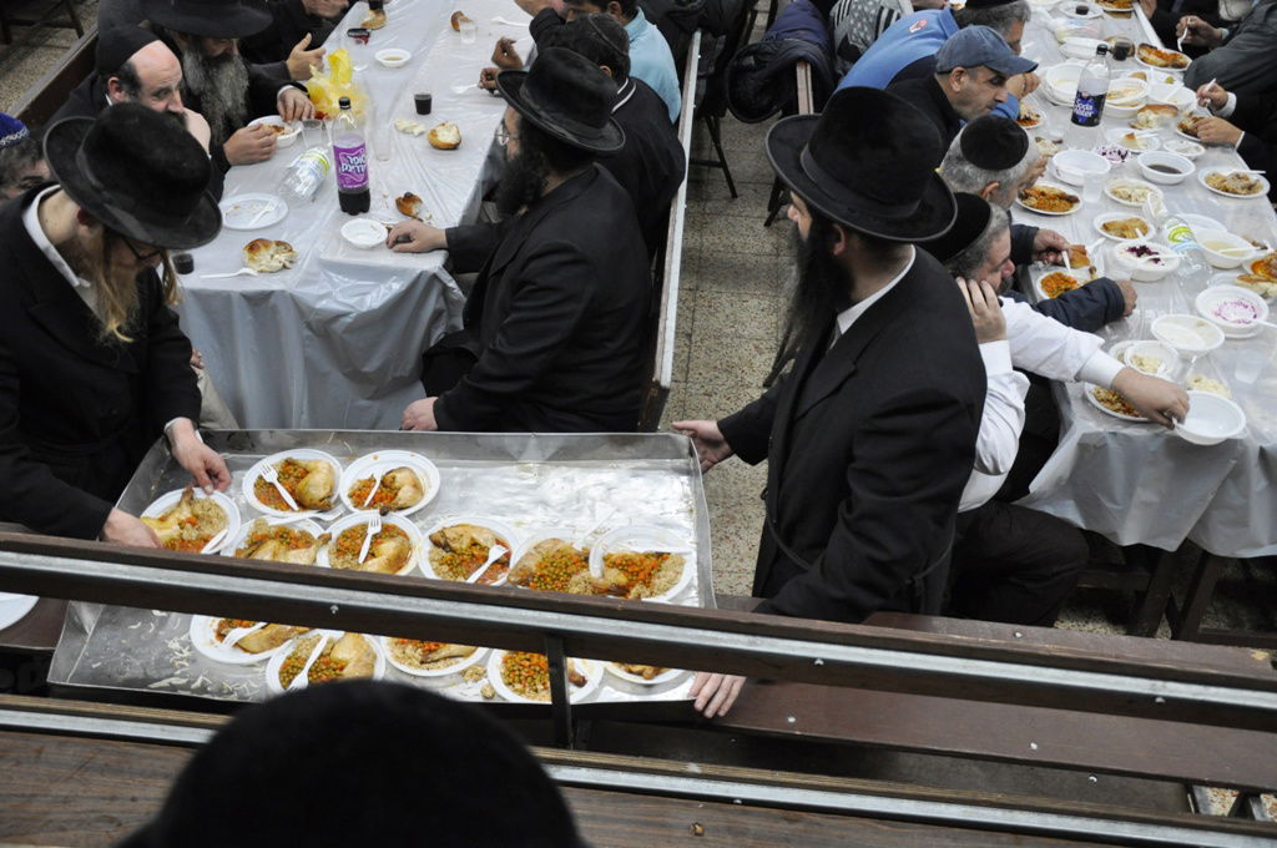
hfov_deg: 51.3
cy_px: 424
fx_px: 1329
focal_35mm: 38
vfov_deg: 35.4
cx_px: 638
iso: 800
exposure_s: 1/50
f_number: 4
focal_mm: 25
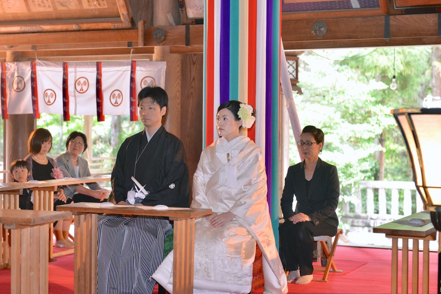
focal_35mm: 77
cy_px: 140
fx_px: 944
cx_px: 204
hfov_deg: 26.3
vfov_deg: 17.7
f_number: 4
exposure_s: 1/50
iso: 2000
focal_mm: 70
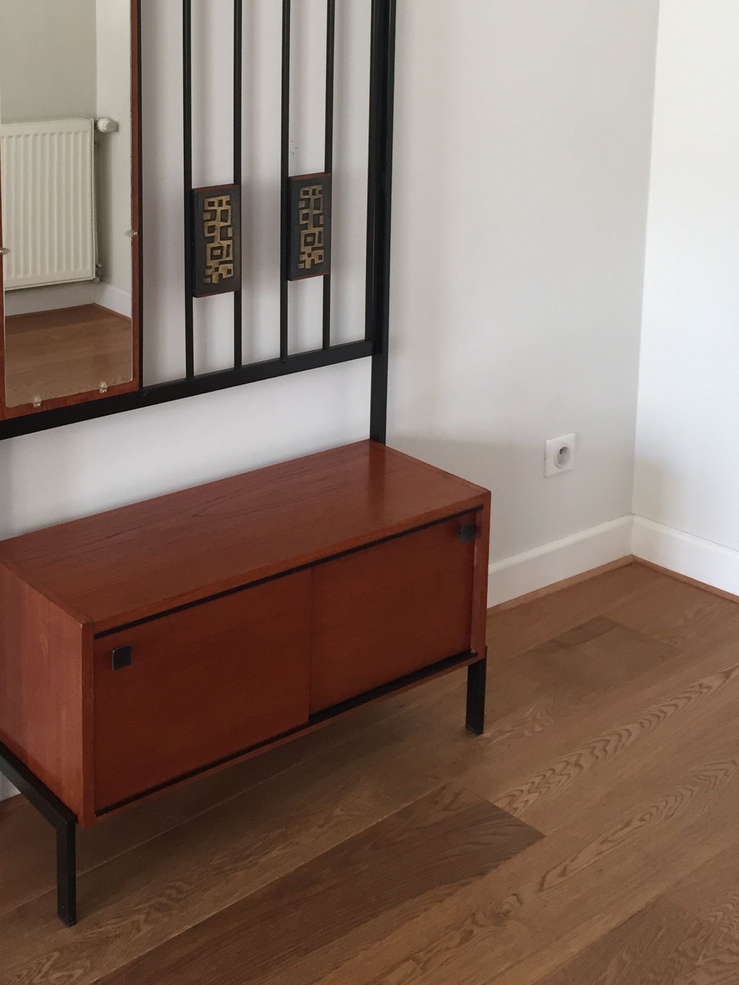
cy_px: 208
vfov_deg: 38.3
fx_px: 1366
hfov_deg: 29.9
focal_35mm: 48
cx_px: 205
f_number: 2.2
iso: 100
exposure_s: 1/33
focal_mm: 4.15
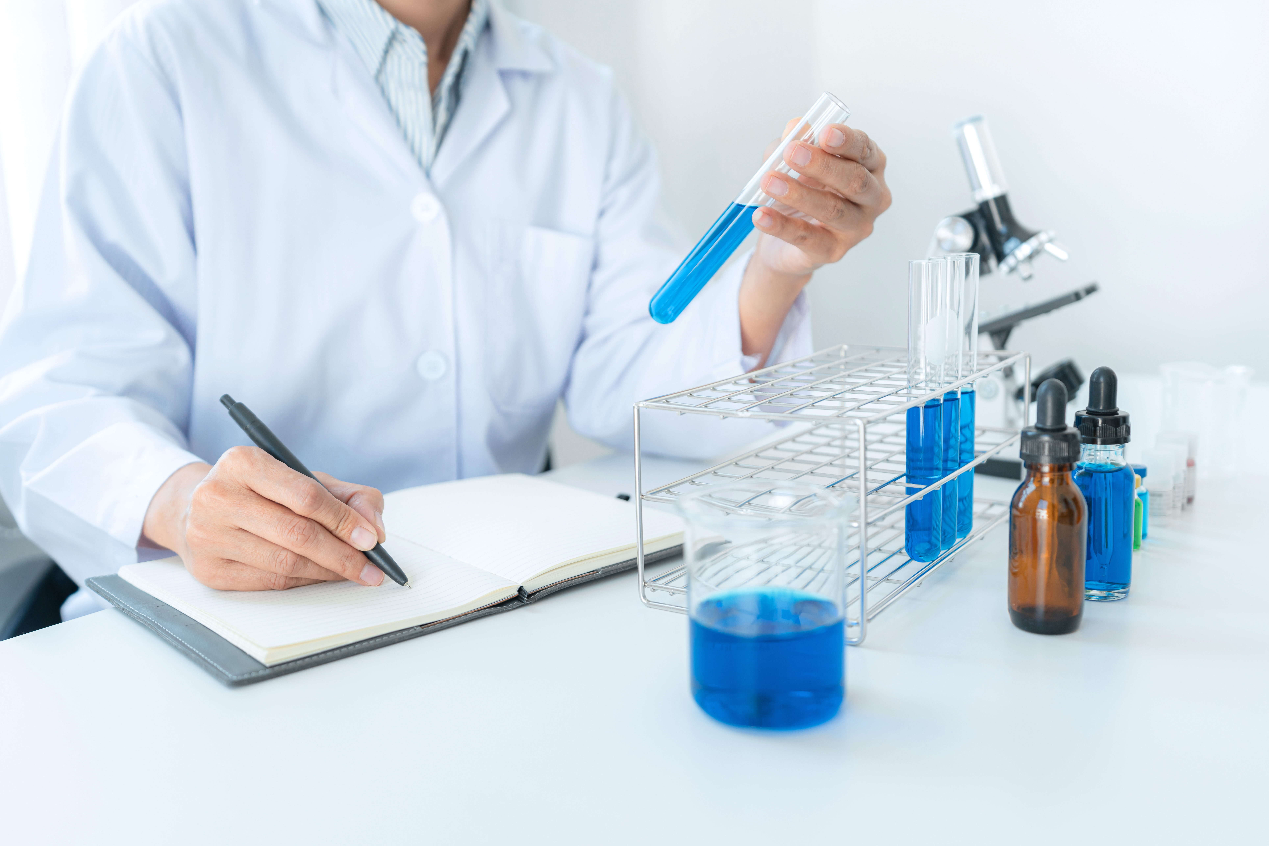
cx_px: 634
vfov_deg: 37.9
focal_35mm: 35
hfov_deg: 54.4
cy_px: 423
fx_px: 1234
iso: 320
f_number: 2.8
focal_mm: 35
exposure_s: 1/200
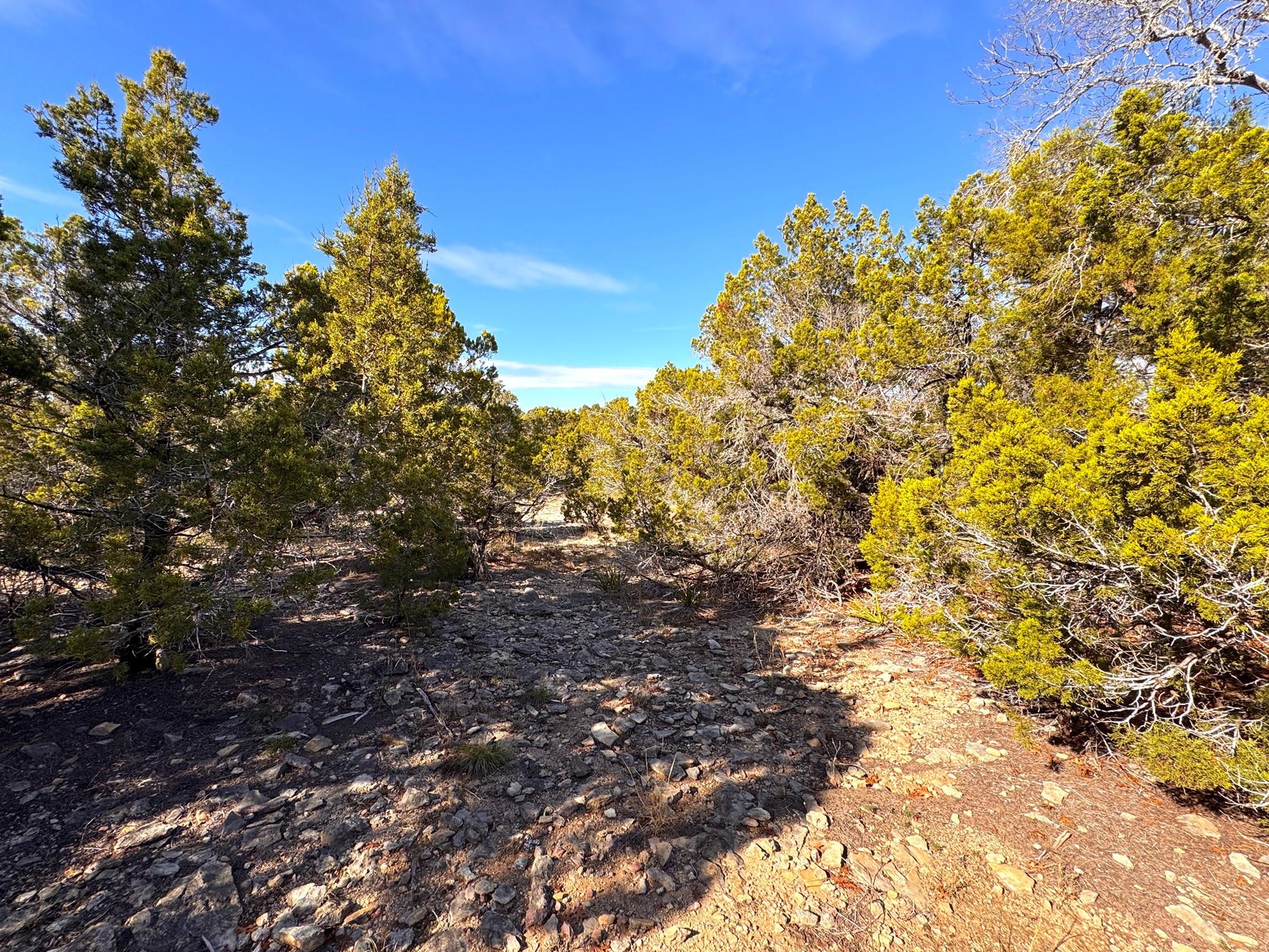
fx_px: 550
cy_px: 463
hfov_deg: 98.1
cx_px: 609
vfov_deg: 81.7
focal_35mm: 15
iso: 50
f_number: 2.2
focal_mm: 2.22
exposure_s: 1/993
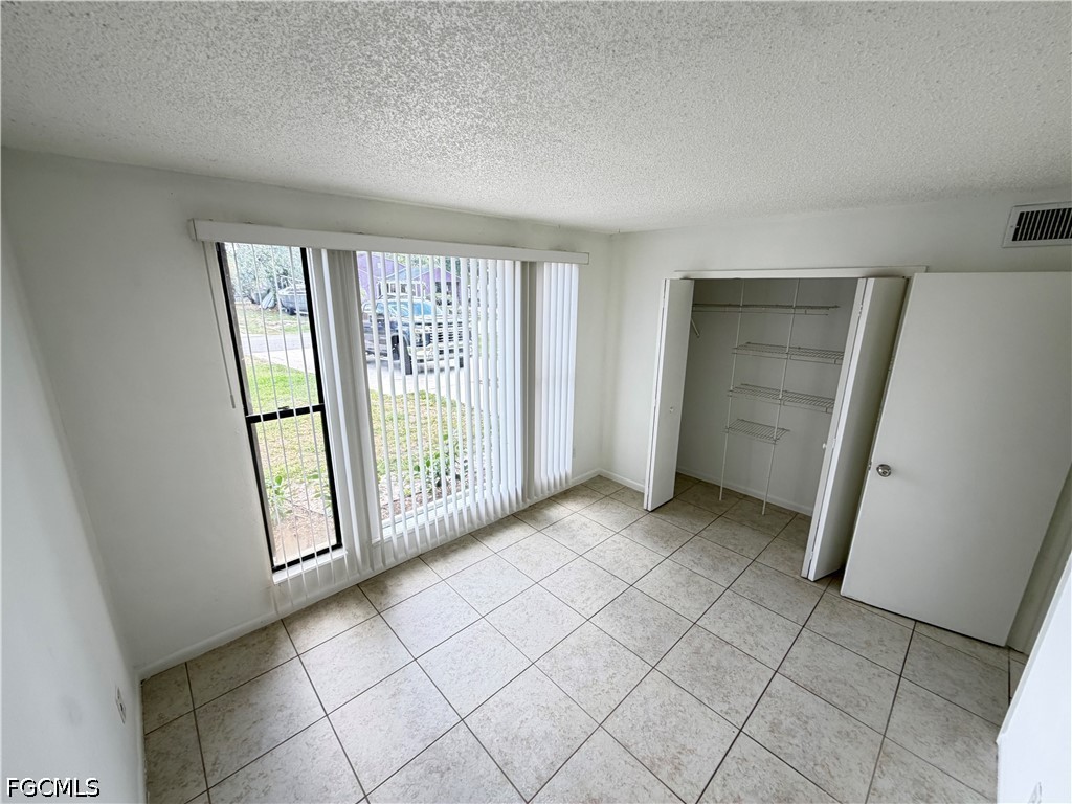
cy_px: 402
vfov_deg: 85.7
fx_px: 434
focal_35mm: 14
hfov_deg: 102.1
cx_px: 536
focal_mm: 2.22
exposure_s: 1/121
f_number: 2.2
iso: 160
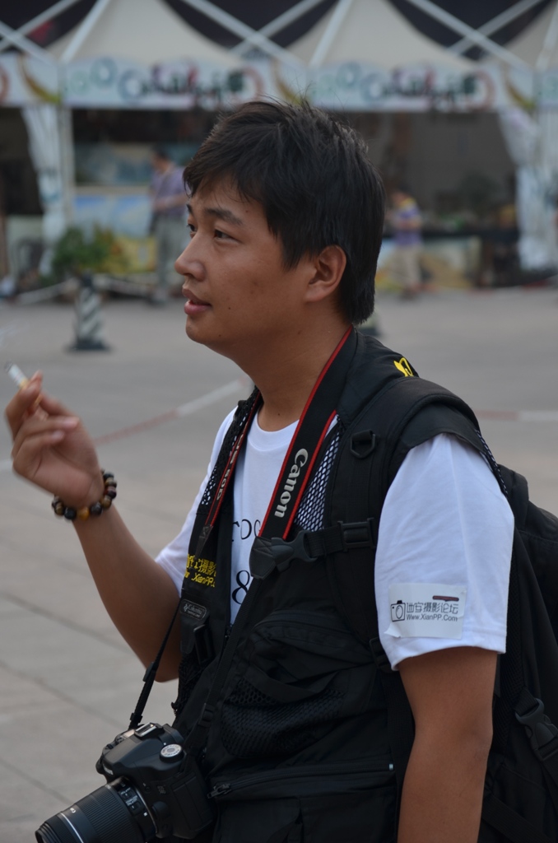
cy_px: 422
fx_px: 2453
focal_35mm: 105
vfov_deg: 19.5
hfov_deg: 13.0
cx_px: 279
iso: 100
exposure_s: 1/50
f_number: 4
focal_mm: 70
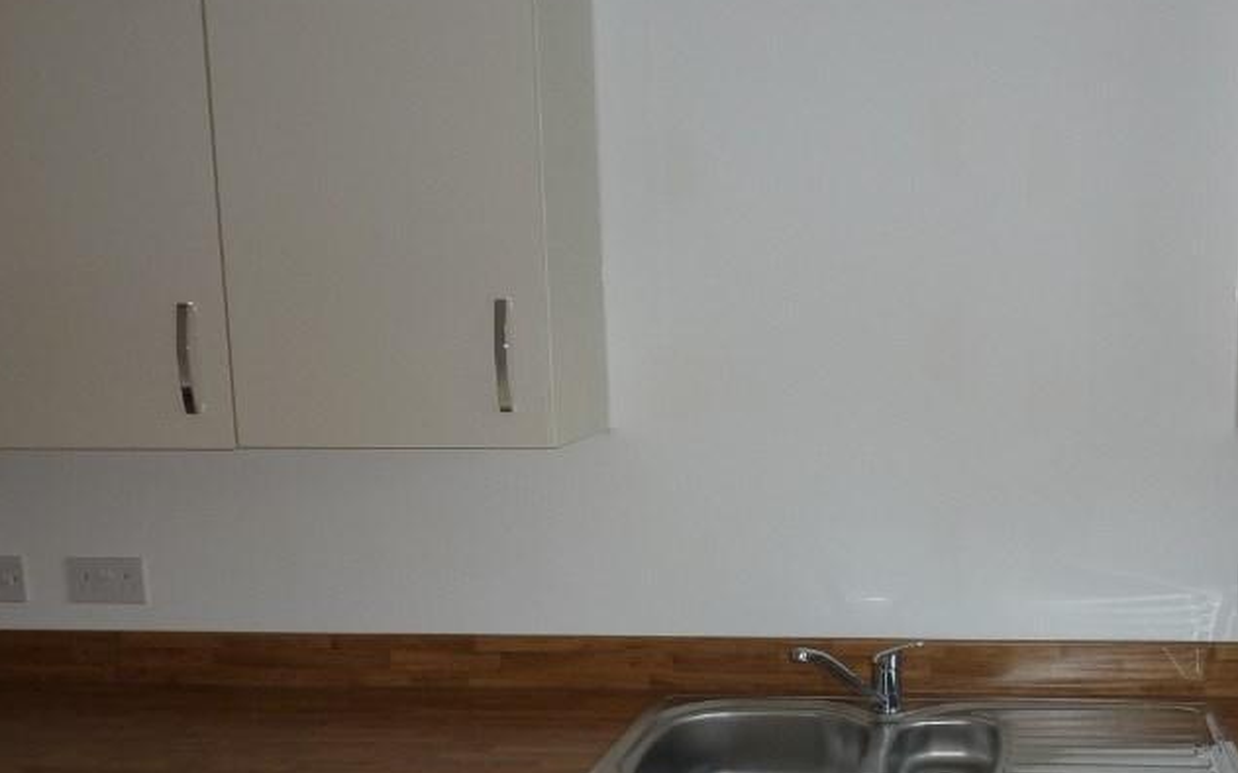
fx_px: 1450
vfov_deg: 29.6
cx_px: 924
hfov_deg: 44.7
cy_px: 538
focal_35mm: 43
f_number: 3.3
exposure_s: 1/30
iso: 100
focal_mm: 4.1
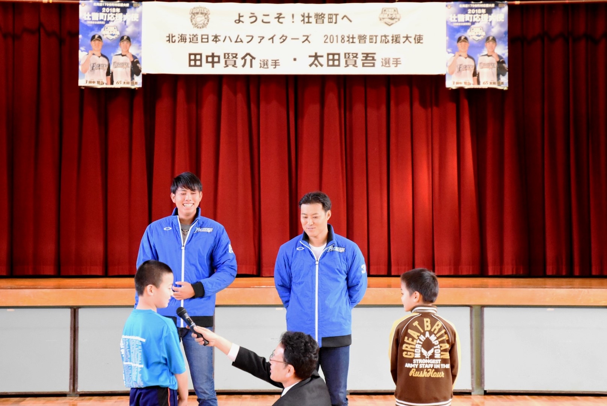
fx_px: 1392
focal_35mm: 82
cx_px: 304
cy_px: 203
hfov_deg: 24.6
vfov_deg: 16.6
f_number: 4.5
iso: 8000
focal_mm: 55
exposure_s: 1/100
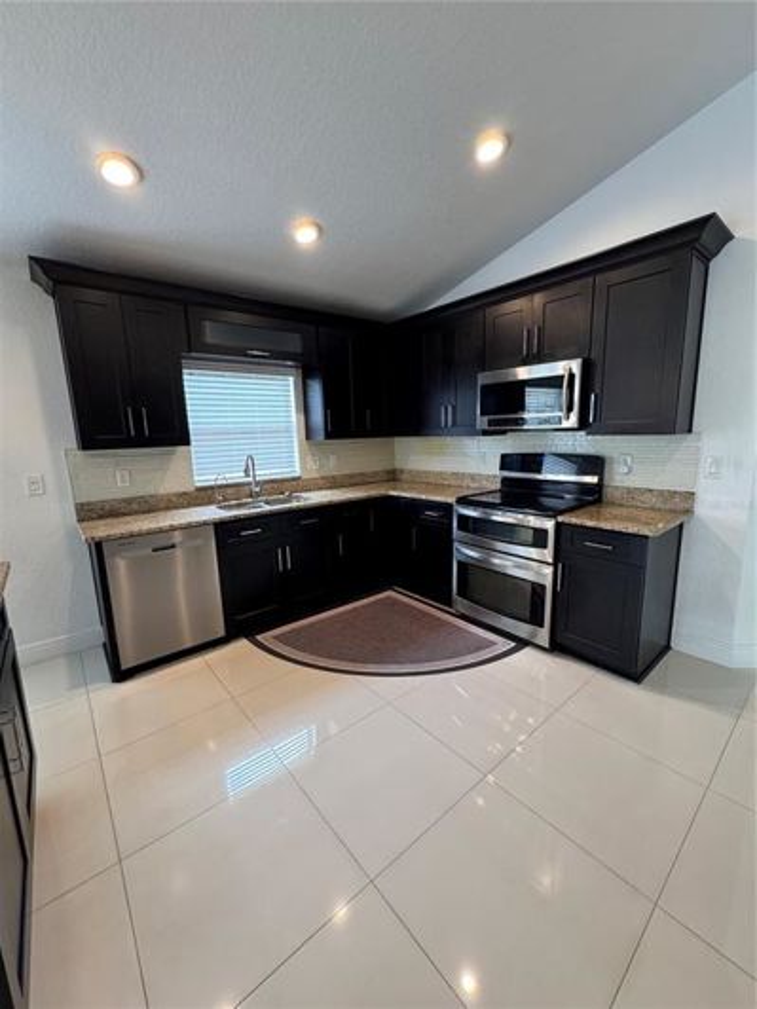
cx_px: 378
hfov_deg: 85.7
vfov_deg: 102.1
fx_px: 408
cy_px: 504
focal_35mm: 14
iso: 250
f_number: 2.2
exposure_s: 1/60
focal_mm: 2.22
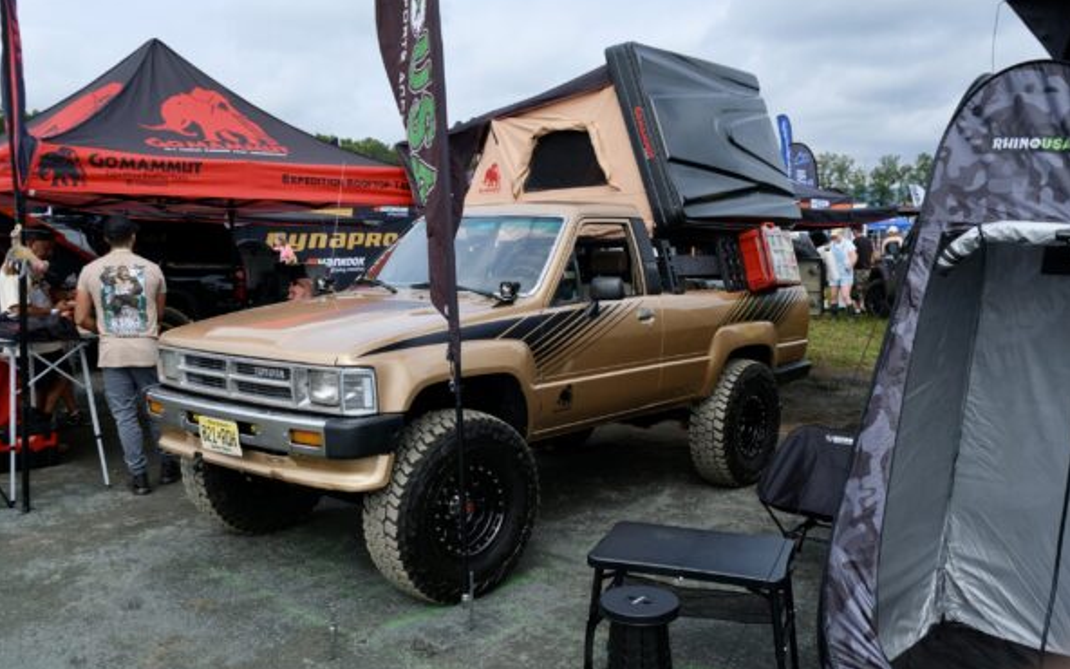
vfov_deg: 39.4
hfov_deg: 59.7
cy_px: 324
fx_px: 933
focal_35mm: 32
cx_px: 535
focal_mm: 20.9
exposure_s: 1/600
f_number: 5.6
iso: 320
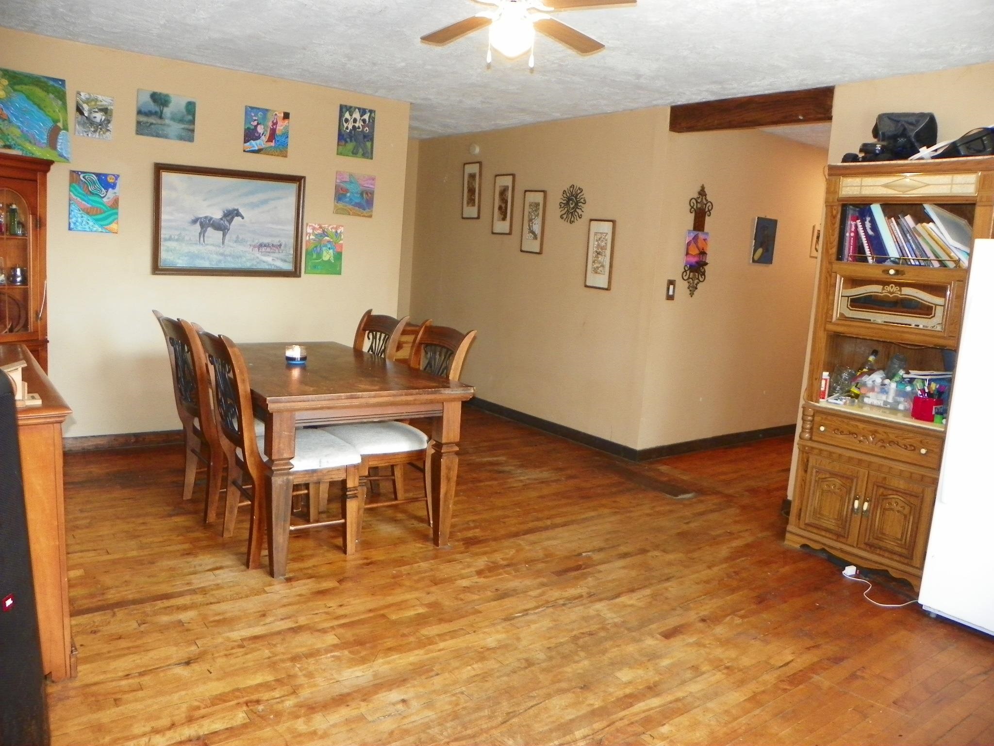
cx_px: 497
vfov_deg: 53.1
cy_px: 373
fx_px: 747
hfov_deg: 67.3
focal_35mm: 26
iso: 200
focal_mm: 4.6
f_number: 2.8
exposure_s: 1/30
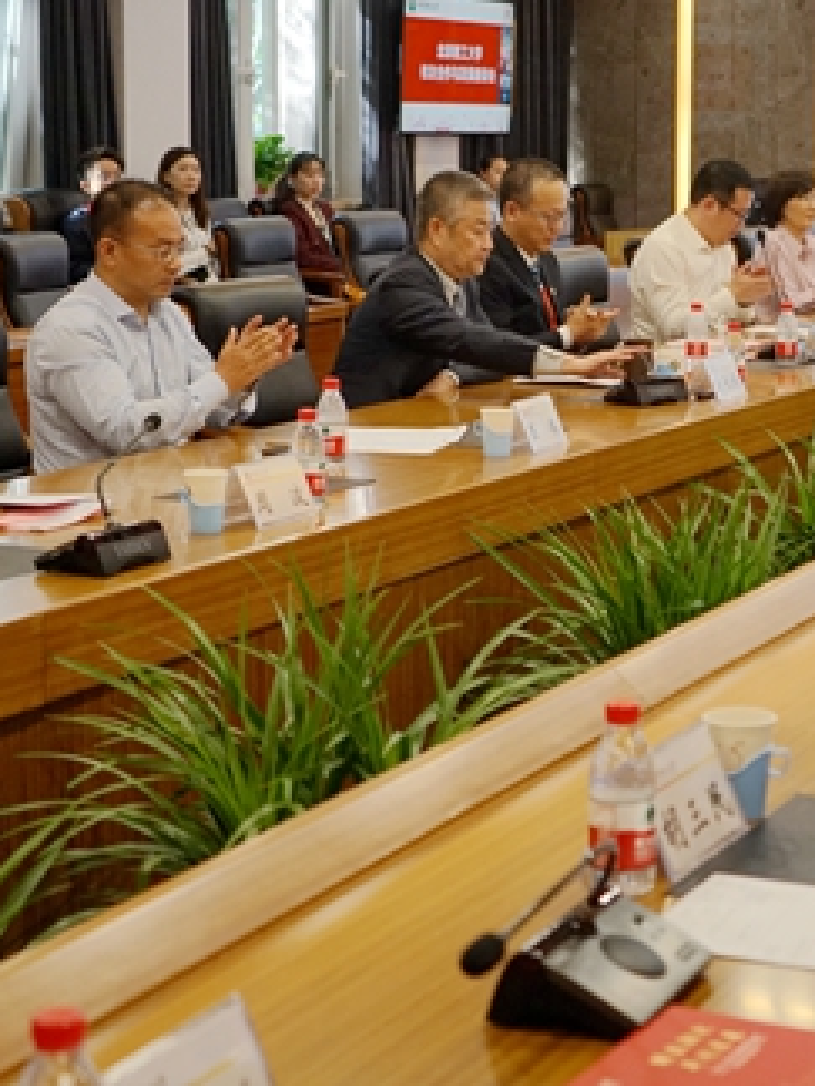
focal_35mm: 76
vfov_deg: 25.5
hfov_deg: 19.1
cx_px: 731
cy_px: 374
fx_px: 2386
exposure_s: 1/160
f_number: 4.5
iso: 1000
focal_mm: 40
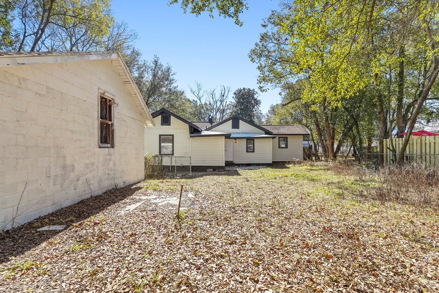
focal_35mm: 18
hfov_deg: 89.9
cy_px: 146
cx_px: 230
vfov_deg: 67.4
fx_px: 219
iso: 1250
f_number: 10
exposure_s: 1/160
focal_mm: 17
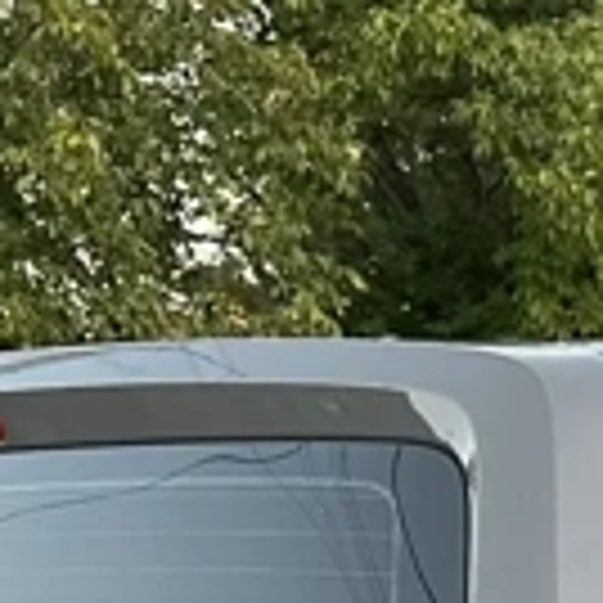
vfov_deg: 10.1
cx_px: 1130
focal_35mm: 158
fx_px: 3114
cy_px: 1269
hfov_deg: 10.3
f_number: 1.78
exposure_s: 1/121
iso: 200
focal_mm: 6.86
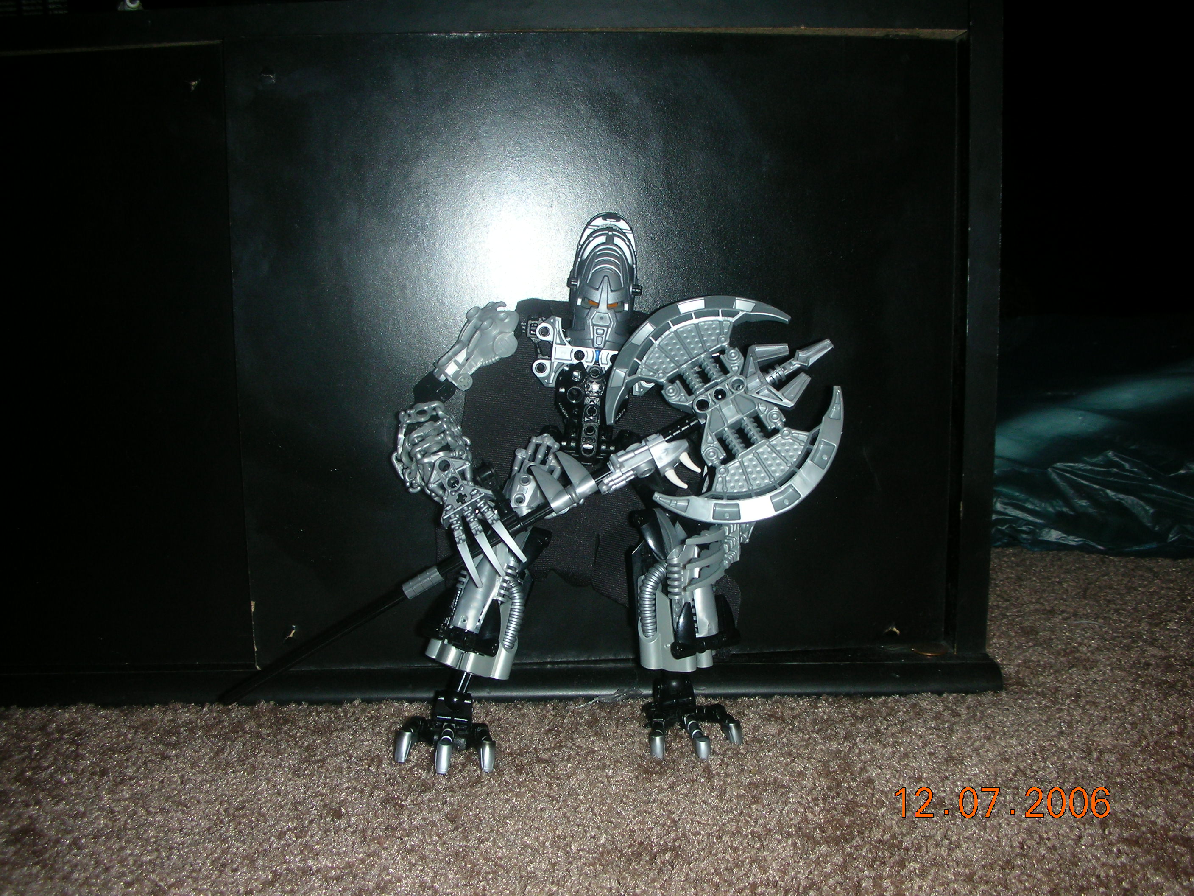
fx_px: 1207
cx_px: 597
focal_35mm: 35
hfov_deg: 52.6
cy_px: 448
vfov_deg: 40.7
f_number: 3
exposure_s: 1/60.1
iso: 50
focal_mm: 5.8
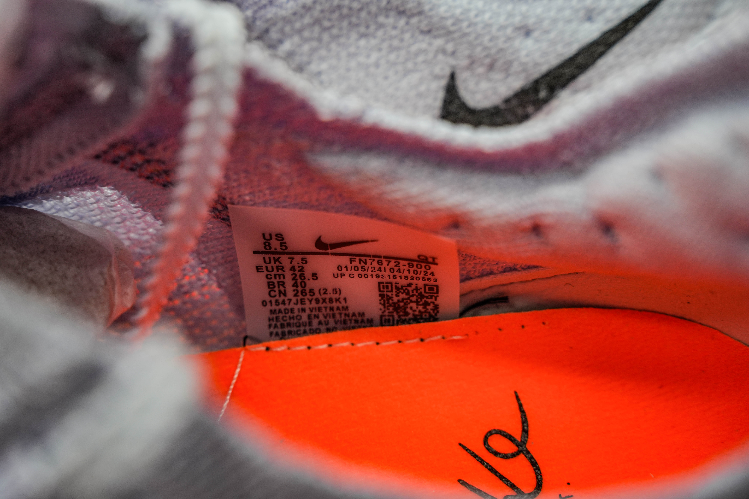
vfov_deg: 30.5
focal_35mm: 44
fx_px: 915
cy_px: 250
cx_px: 374
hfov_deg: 44.5
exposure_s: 1/60
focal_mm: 44
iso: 400
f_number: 5
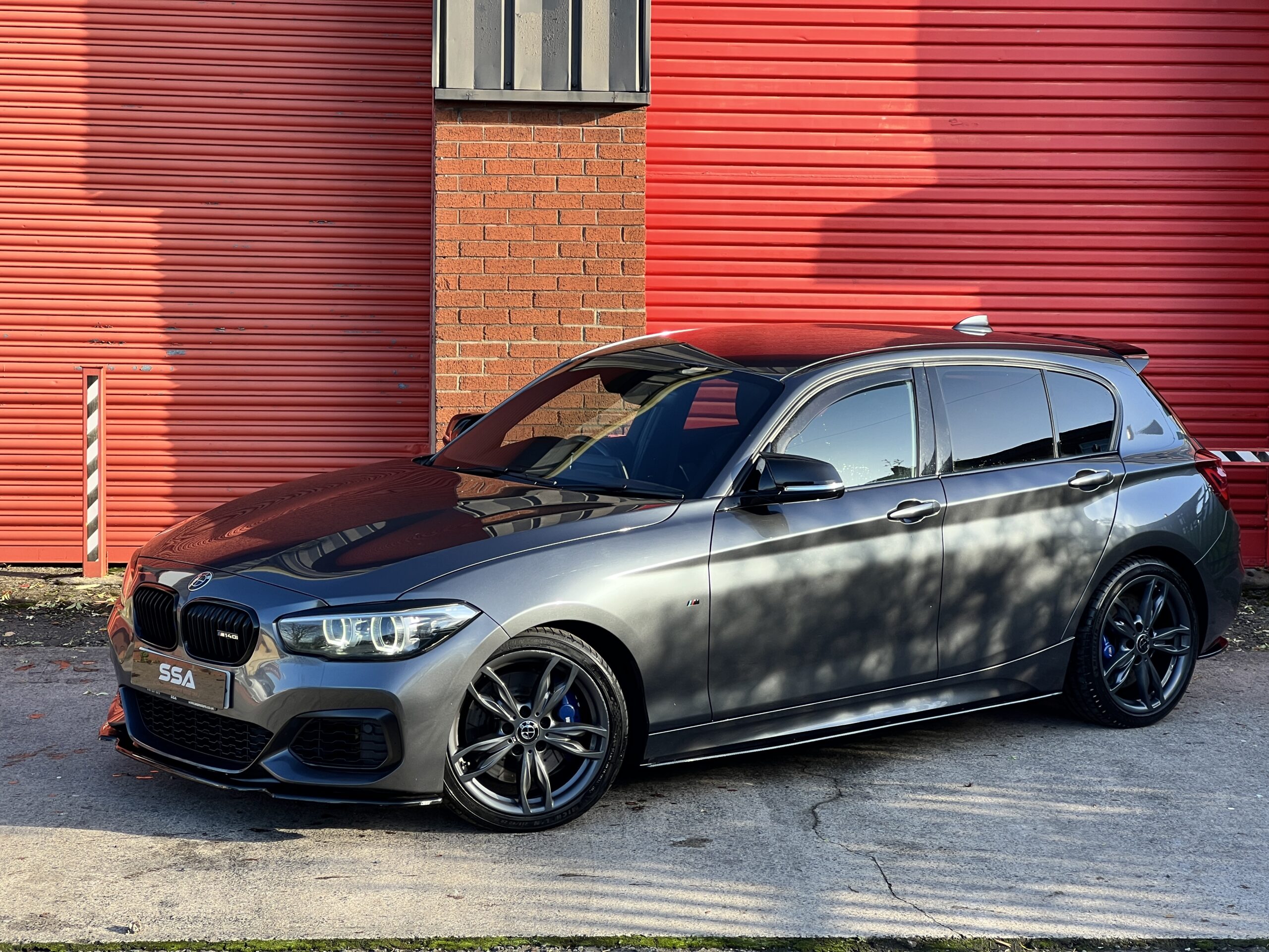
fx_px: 2823
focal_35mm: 77
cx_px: 634
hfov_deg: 25.3
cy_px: 476
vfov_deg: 19.1
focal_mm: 9
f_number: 2.8
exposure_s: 1/100
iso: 32
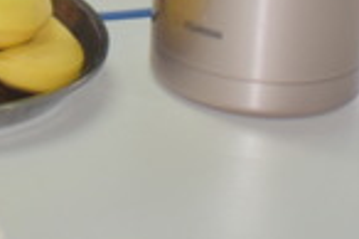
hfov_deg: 7.2
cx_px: -354
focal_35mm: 277
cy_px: -262
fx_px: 2763
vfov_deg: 4.9
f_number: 4
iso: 200
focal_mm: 27
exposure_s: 1/50
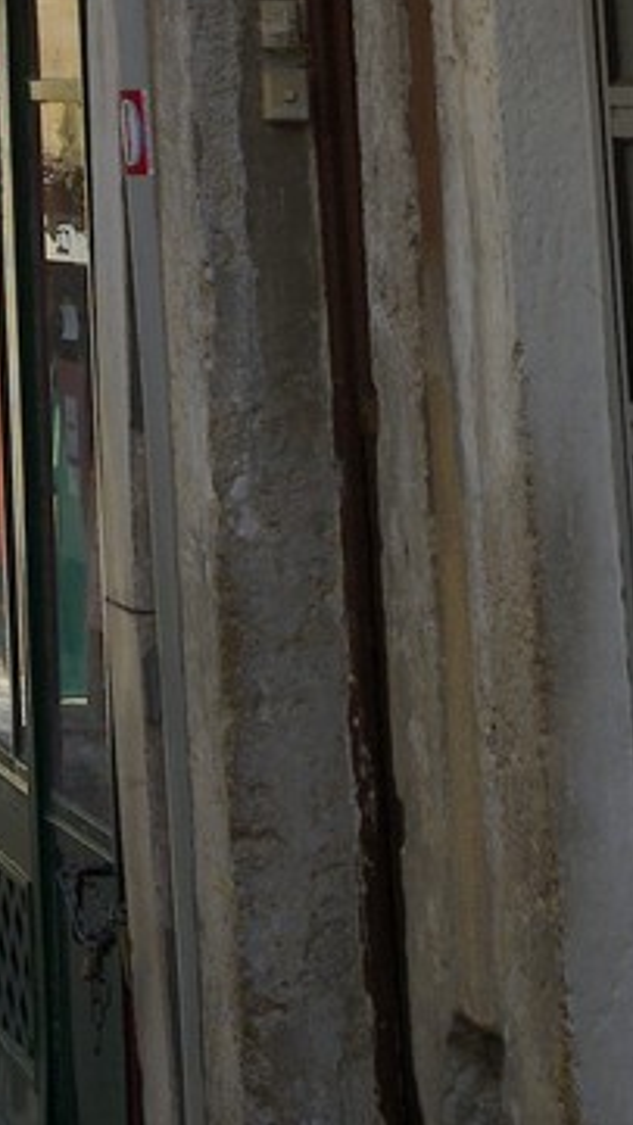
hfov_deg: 7.2
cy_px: -1113
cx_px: -873
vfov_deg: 12.1
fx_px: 4716
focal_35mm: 158
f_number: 14
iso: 200
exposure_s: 1/200
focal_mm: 34
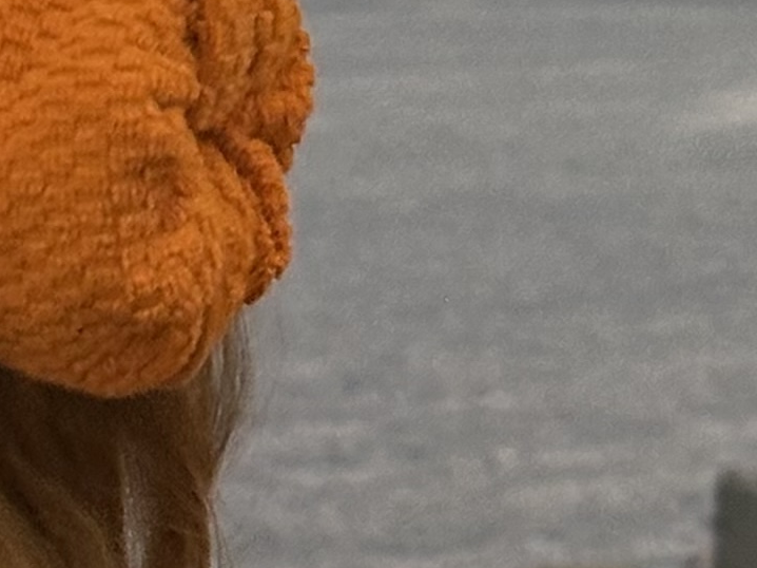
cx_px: -18
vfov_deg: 7.5
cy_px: 78
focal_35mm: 198
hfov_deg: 9.9
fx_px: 4329
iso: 320
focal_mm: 6.86
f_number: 1.78
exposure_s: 1/40
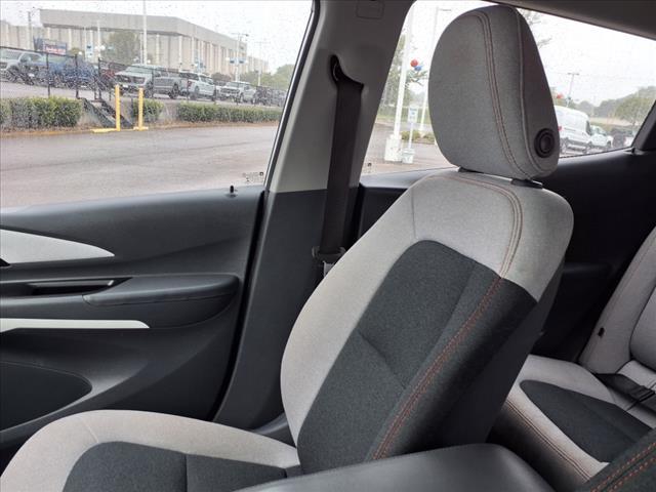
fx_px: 512
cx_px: 328
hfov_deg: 65.3
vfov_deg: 51.4
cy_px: 246
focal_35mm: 27
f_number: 1.9
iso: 40
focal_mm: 3.58
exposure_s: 1/120
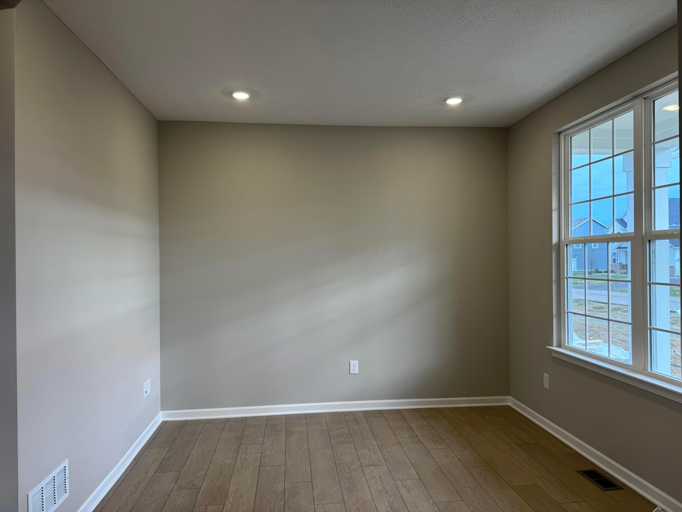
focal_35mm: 24
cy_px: 256
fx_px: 473
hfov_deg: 71.6
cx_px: 341
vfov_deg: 56.8
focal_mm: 6.76
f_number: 1.78
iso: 80
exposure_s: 1/170
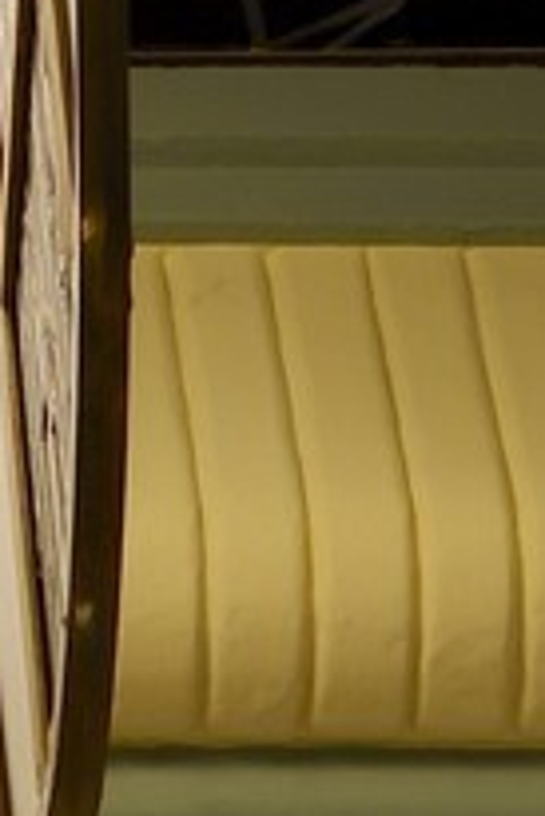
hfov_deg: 3.2
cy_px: -1015
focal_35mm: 429
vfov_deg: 4.7
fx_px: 9725
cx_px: -1064
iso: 100
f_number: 10
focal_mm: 55
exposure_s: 1
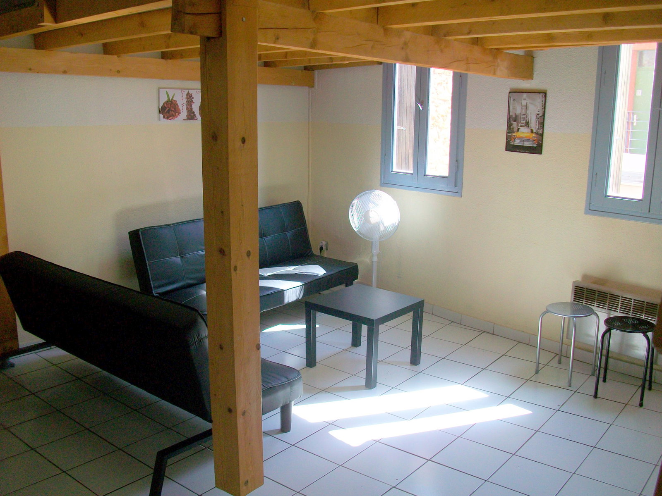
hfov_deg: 56.8
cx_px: 331
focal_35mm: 32
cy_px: 248
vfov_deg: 44.2
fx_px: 612
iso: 64
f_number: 2.8
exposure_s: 1/100
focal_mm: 5.7
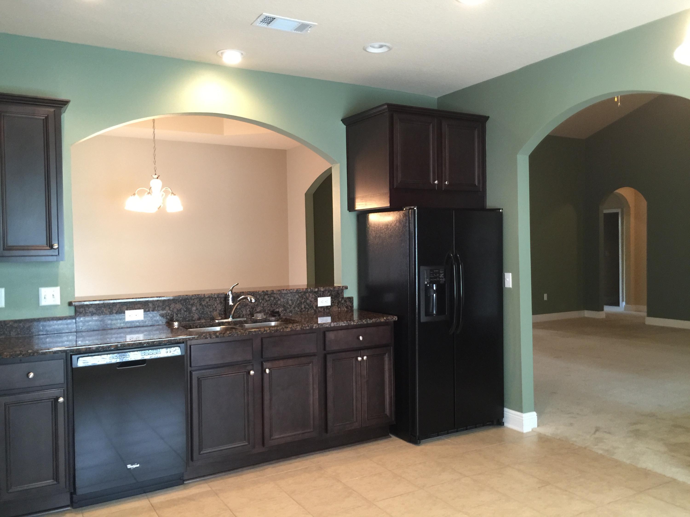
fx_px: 578
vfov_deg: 48.2
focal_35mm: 29
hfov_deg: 61.7
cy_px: 258
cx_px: 345
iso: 100
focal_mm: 4.15
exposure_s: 1/15
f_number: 2.2
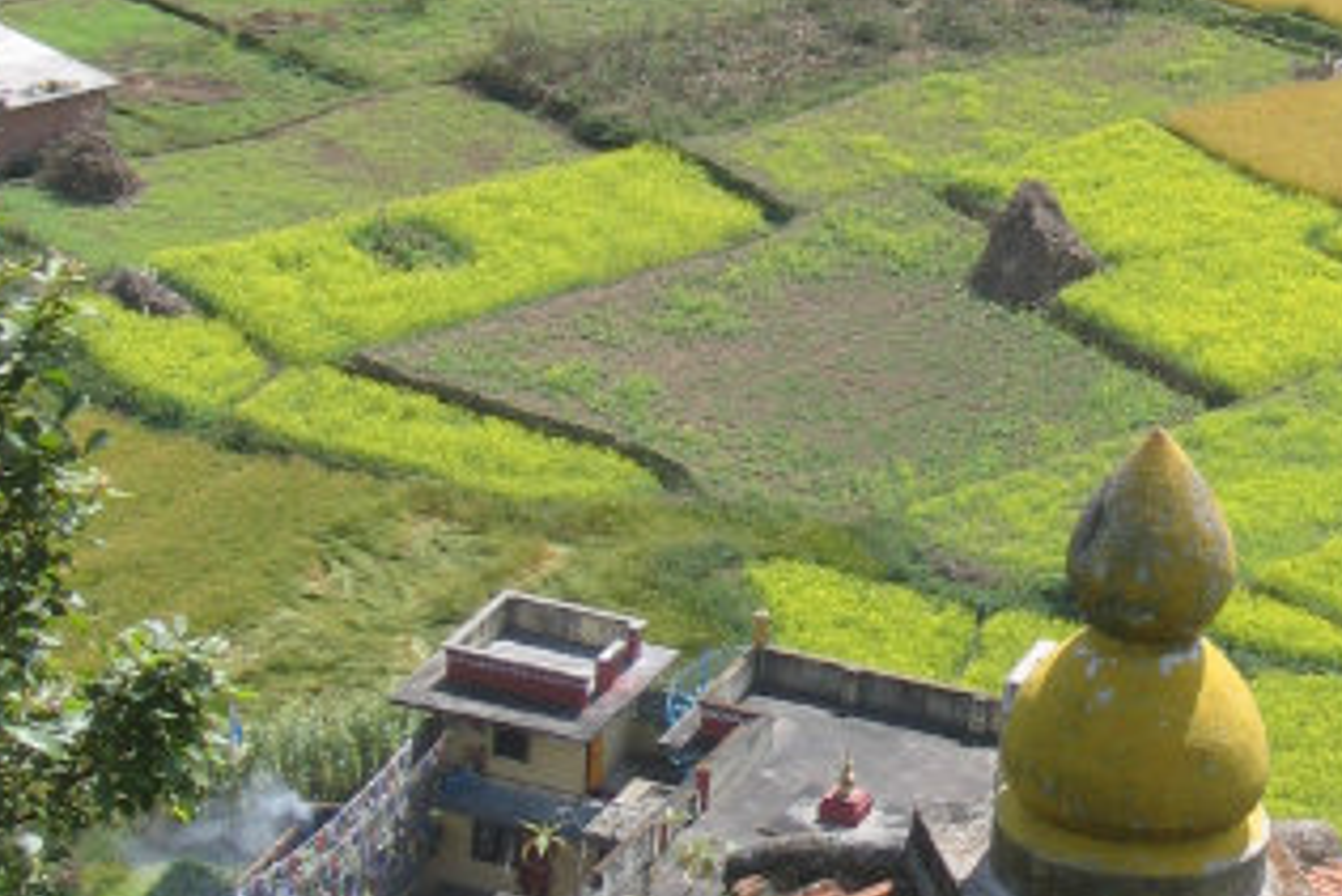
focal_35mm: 73
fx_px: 2722
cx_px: 1142
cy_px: 425
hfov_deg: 27.0
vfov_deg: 18.7
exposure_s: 1/459
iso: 64
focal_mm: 6.2
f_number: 5.6
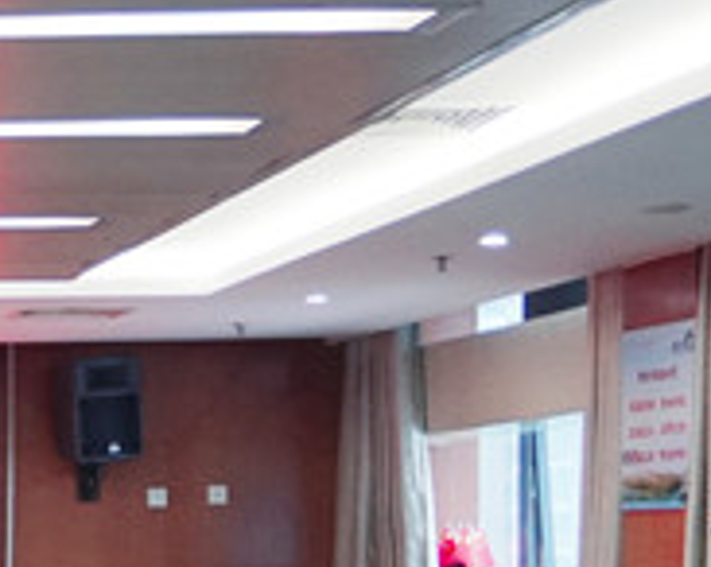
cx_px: -478
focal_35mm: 124
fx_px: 2602
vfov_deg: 12.2
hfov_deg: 14.1
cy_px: 656
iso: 1000
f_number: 4
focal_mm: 23
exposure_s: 1/160
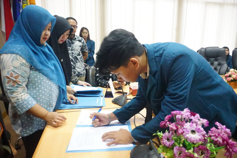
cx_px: 118
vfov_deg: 53.1
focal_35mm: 24
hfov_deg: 73.7
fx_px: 158
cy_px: 79
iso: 10000
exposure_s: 1/160
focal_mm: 16
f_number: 3.5
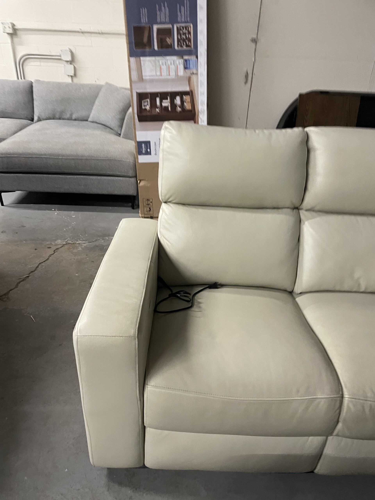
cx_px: 188
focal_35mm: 26
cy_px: 250
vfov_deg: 67.3
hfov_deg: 53.1
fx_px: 376
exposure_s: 1/40
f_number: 1.6
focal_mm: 4.2
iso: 400
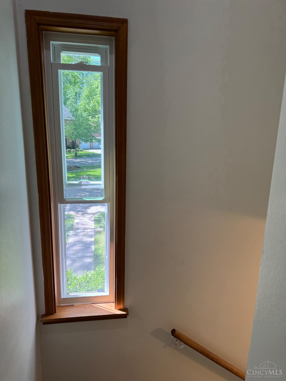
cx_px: 143
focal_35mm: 24
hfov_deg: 56.8
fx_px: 264
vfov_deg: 71.6
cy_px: 190
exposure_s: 1/164
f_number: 1.78
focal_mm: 6.76
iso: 80
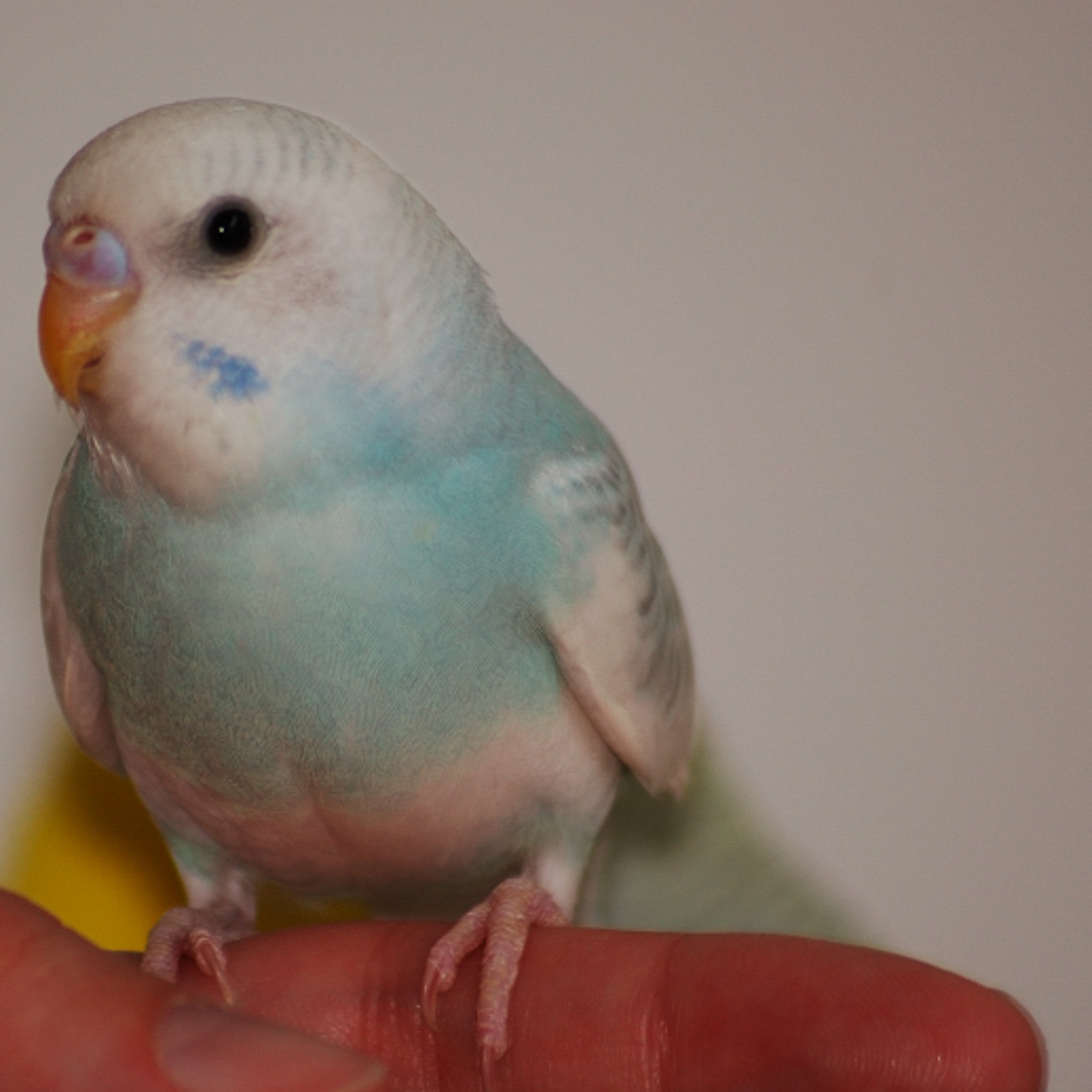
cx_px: 368
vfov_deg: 2.3
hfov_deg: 2.3
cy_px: 523
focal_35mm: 757
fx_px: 27018
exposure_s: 1/60
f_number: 5.6
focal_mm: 300
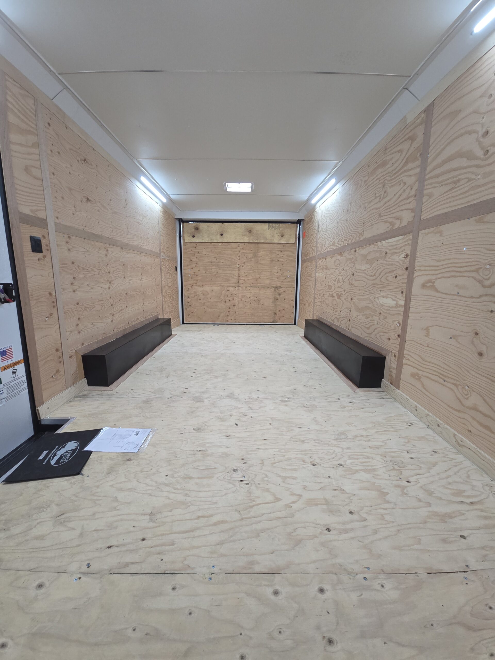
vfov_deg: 106.2
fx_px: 248
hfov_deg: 89.9
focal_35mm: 13
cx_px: 248
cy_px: 330
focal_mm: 2.2
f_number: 2.2
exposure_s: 1/60
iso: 250
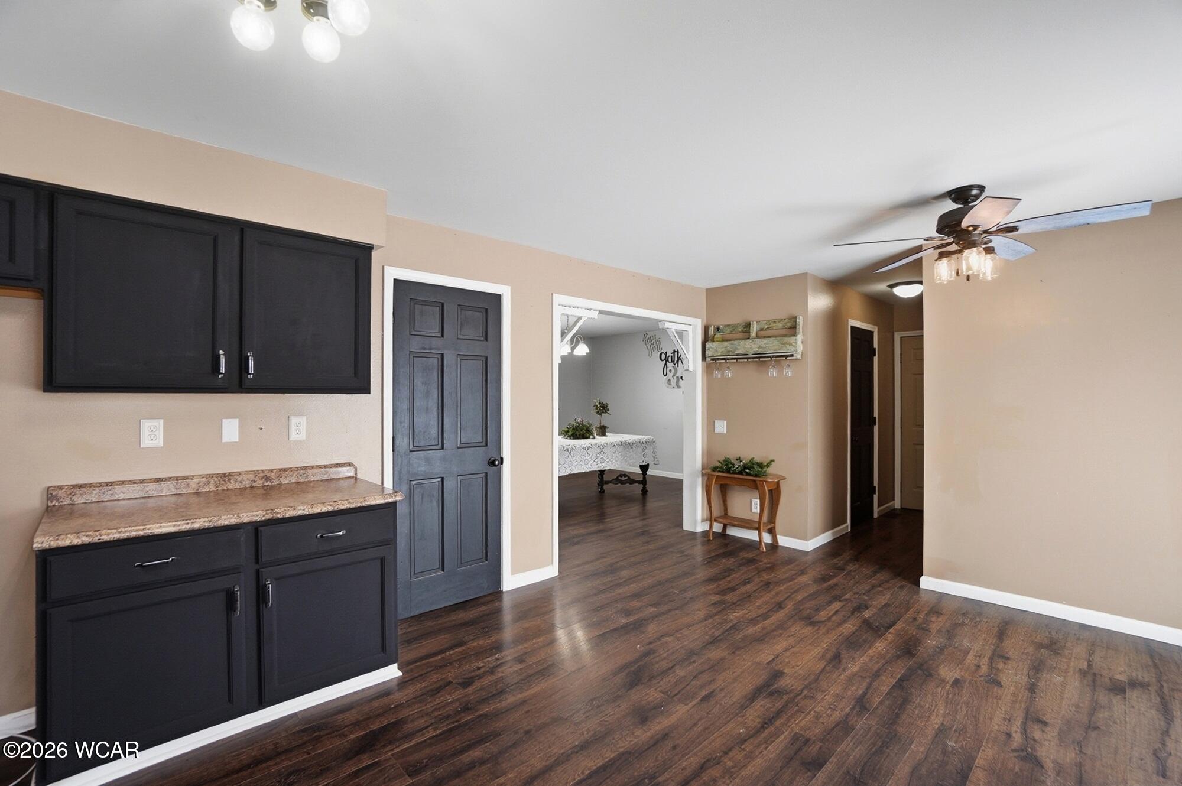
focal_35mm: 15
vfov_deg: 77.2
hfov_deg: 100.4
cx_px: 591
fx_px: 492
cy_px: 393
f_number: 4
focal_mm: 10
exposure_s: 1/500
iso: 100
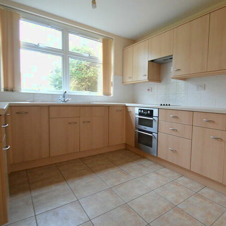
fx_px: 148
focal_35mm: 20
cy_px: 111
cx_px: 159
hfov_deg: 71.5
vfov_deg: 74.8
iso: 2200
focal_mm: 10
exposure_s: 1/60
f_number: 3.5
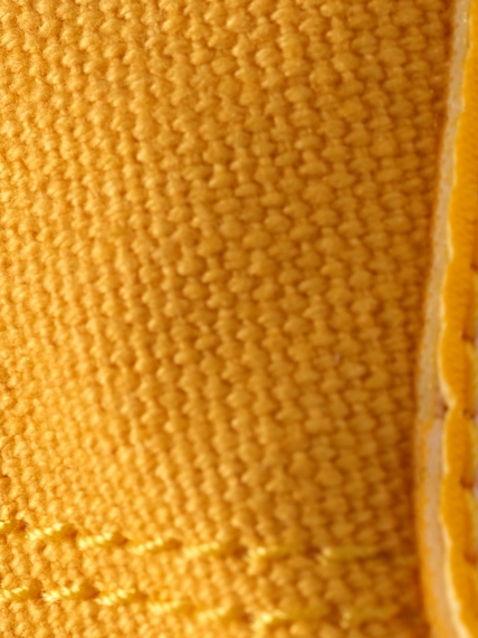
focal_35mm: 444
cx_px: 831
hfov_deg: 3.3
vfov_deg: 4.5
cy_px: 218
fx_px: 8178
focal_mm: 120
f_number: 14
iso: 160
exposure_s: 1/100
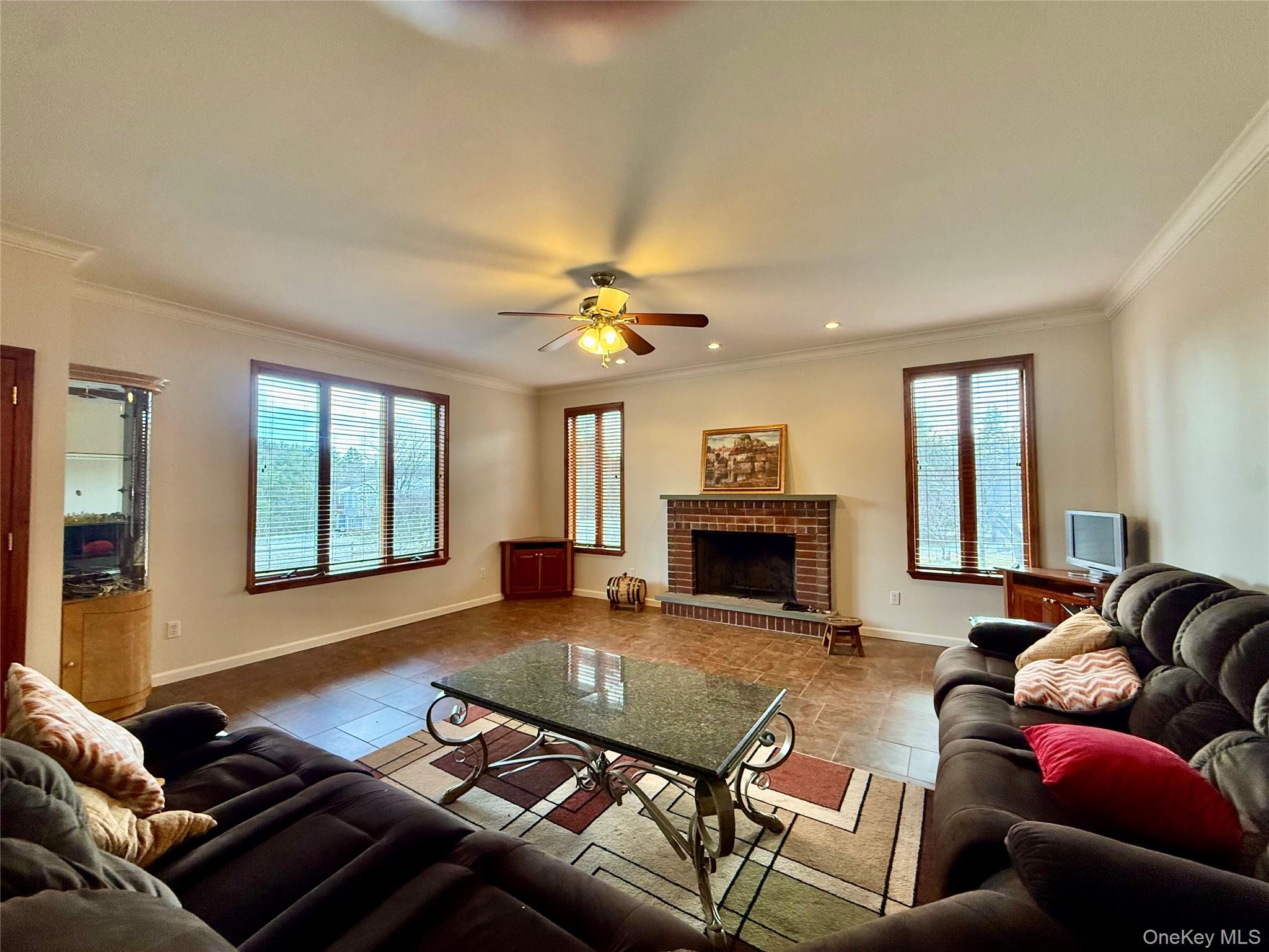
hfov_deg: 102.1
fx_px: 513
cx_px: 634
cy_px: 476
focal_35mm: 14
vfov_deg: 85.7
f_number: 2.2
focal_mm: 2.22
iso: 320
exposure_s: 1/120
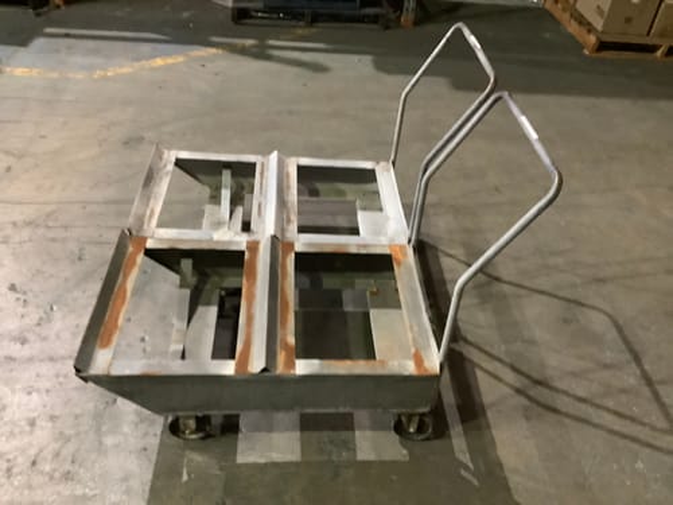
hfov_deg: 58.4
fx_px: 603
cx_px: 336
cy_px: 252
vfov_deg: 45.4
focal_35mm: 31
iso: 800
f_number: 2.4
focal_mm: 3.3
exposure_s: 1/25
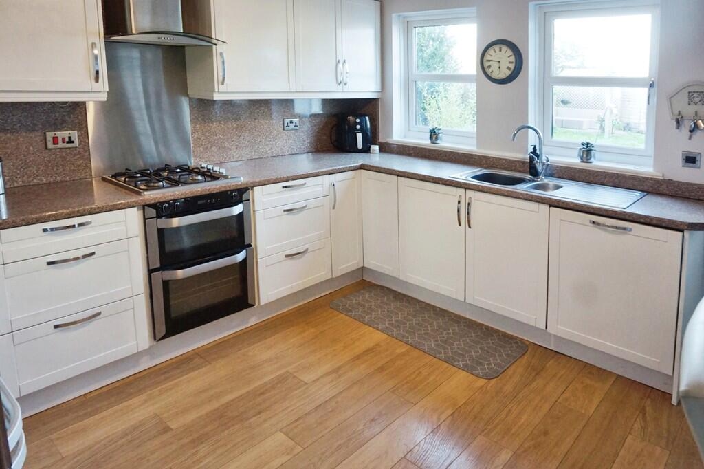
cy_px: 234
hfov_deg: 73.8
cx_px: 352
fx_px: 469
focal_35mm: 24
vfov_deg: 53.1
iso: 1250
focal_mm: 16
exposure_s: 1/60
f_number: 5
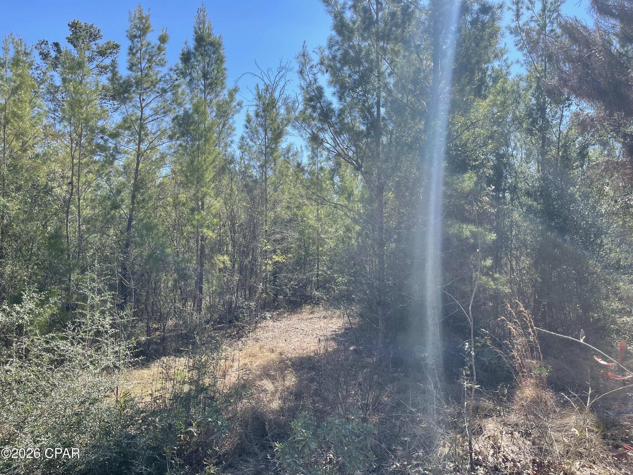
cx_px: 316
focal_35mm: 25
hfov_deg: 69.4
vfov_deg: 54.9
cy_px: 238
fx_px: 457
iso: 32
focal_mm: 5.1
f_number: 1.6
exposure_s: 1/1513
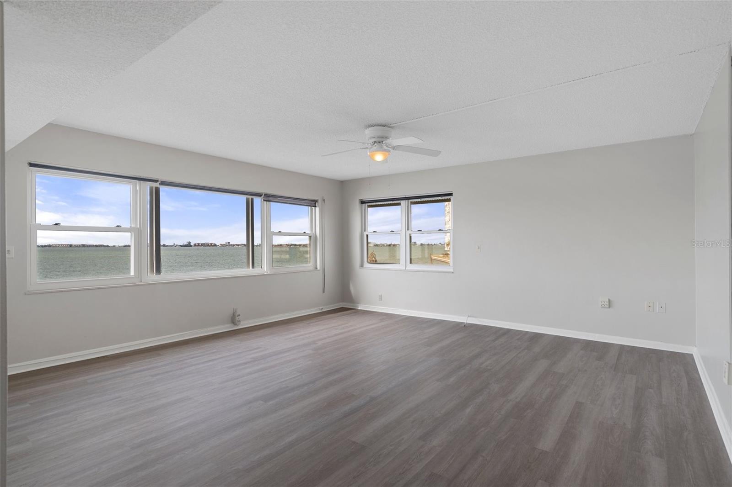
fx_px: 366
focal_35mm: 18
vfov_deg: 67.4
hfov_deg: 90.0
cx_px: 366
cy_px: 244
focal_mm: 18
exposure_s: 1/6
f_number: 6.3
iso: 320
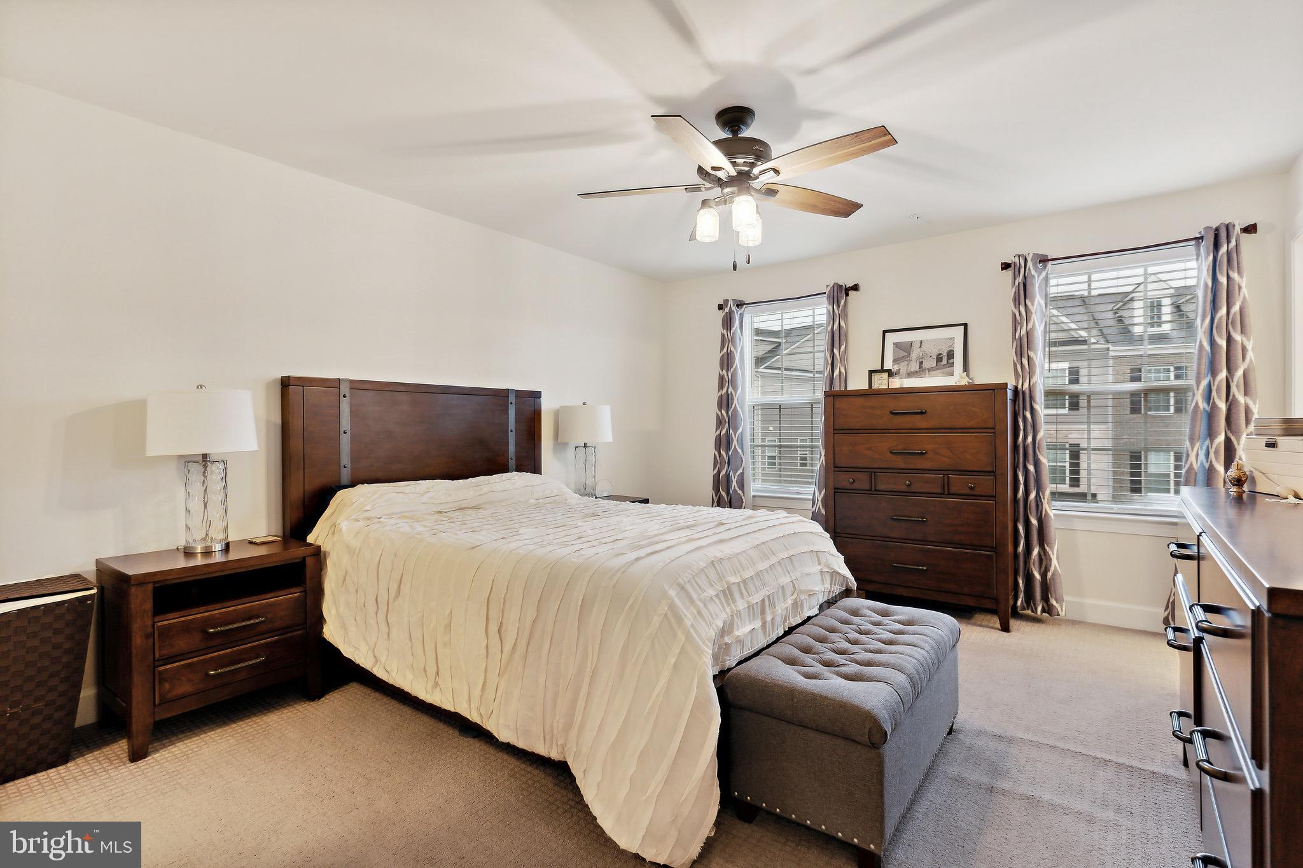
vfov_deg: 70.4
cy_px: 434
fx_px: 615
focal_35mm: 17
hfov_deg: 93.3
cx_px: 652
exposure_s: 1/125
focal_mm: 17
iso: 800
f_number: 4.5
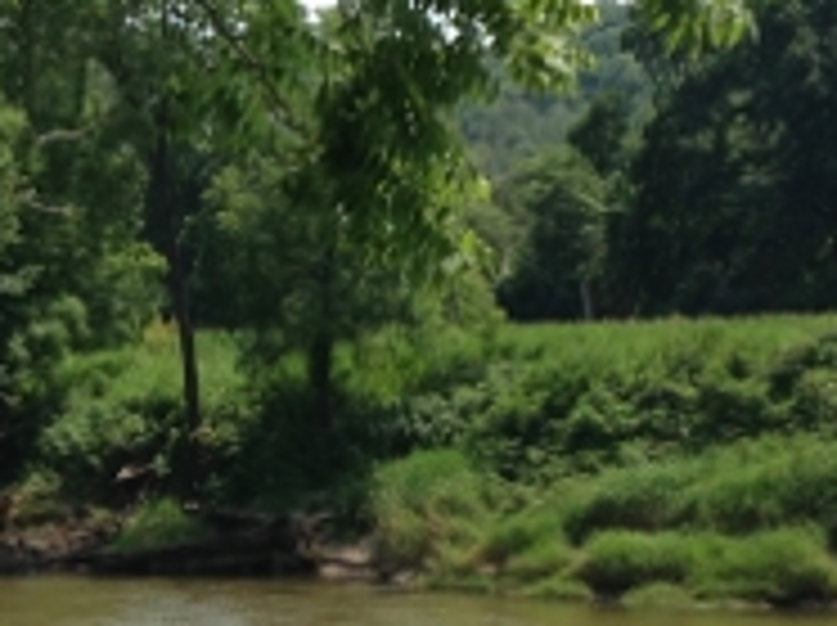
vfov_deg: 10.3
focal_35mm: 142
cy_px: 667
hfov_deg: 13.9
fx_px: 3429
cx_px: 184
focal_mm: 4.12
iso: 50
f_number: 2.4
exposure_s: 1/968
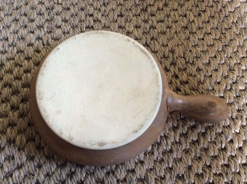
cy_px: 92
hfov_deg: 56.9
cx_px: 124
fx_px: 228
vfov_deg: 44.1
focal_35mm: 32
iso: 200
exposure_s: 1/25
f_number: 2.4
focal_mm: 3.3
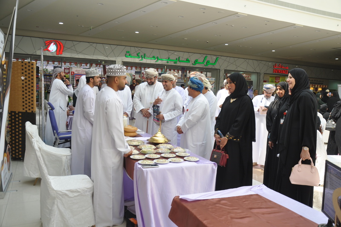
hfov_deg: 59.6
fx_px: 298
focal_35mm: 32
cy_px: 114
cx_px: 170
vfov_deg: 41.6
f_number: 5.6
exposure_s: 1/125
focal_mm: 21
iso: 200
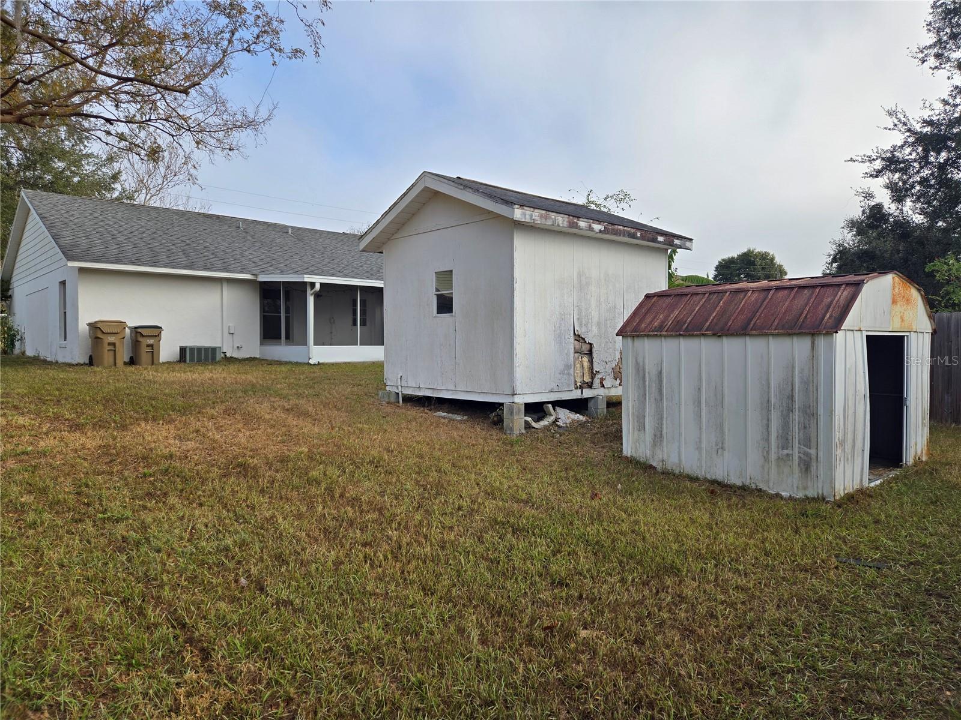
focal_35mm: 23
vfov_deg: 58.9
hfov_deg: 73.9
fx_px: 639
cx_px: 480
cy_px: 360
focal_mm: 5.4
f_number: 1.8
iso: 25
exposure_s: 1/960
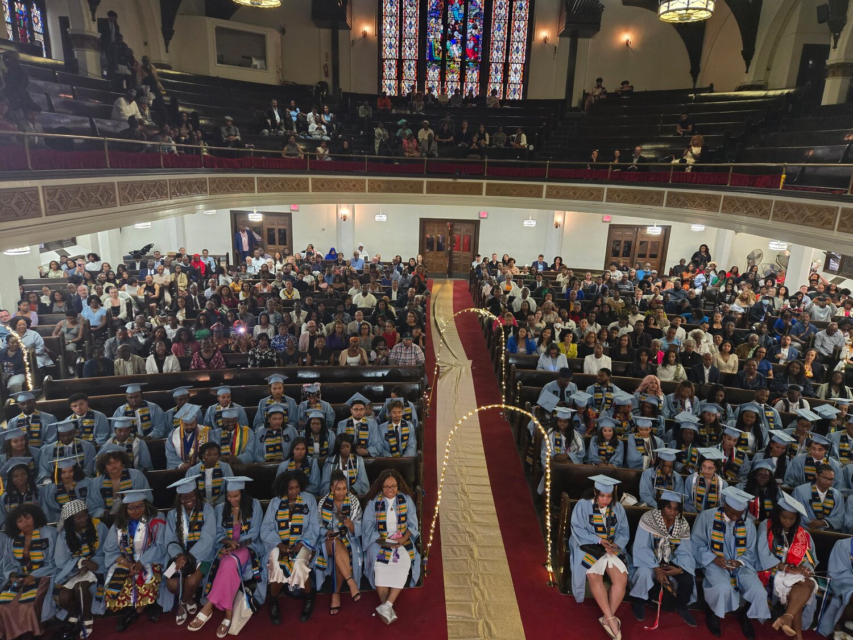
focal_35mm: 23
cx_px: 426
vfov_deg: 58.9
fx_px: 567
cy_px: 320
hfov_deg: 73.9
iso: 800
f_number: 1.8
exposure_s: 1/60
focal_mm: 5.4
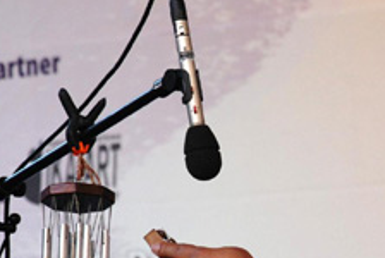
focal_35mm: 351
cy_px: 214
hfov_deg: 5.9
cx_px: 308
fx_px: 3760
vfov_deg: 3.9
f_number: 5.6
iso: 800
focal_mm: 105
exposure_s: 1/250
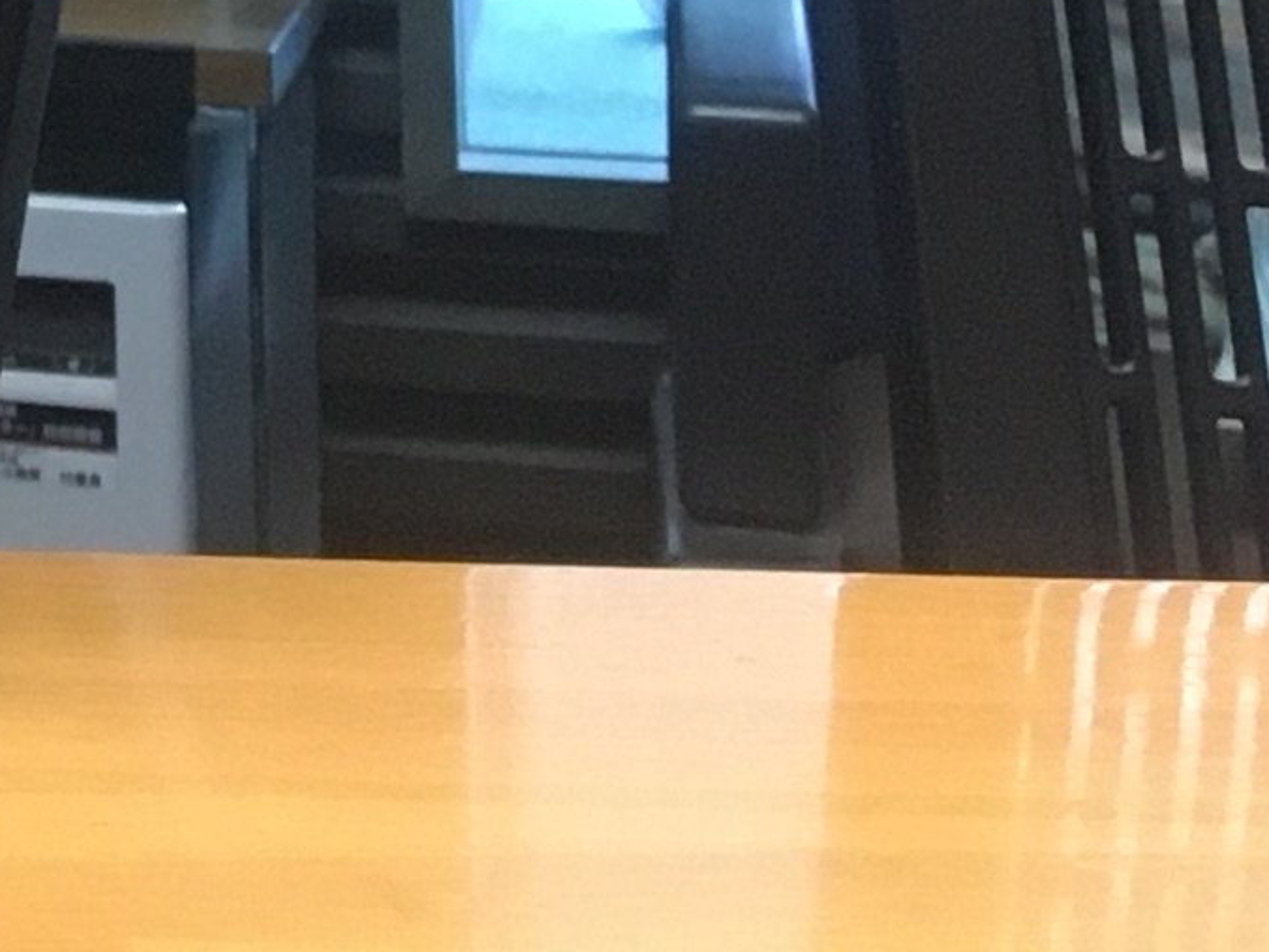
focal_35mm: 173
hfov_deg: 9.5
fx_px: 6342
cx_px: -2217
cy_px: -1136
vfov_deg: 8.1
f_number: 2.2
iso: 125
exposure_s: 1/30
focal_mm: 4.15
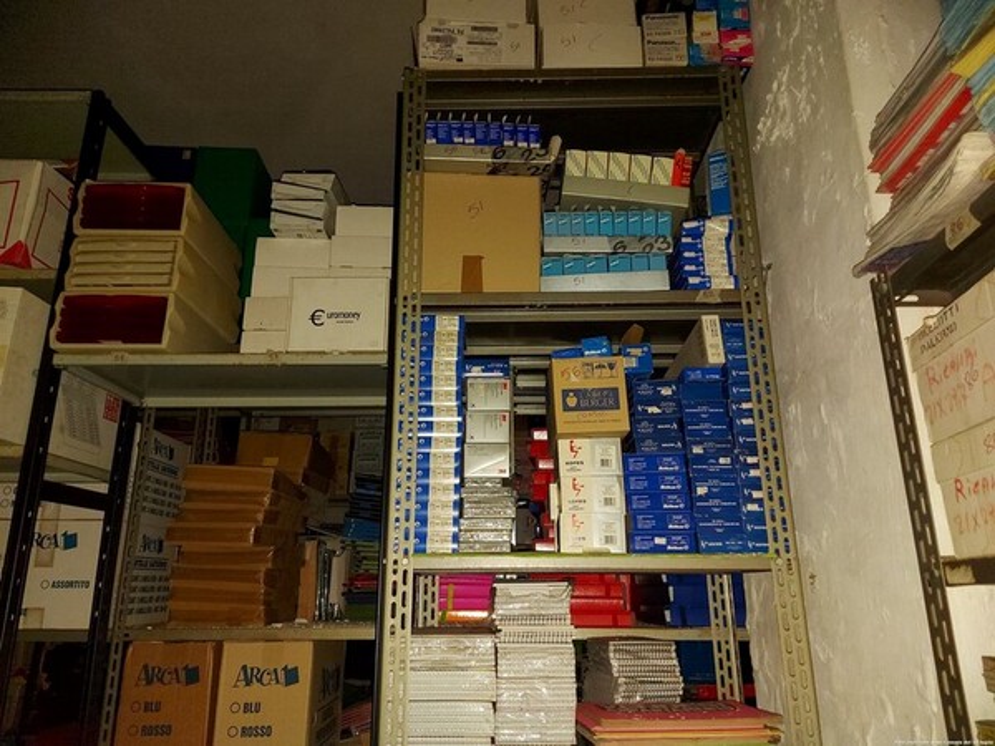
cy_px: 373
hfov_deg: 71.6
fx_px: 690
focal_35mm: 24
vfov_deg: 56.8
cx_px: 498
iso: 400
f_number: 1.8
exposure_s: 1/25
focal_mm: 5.23
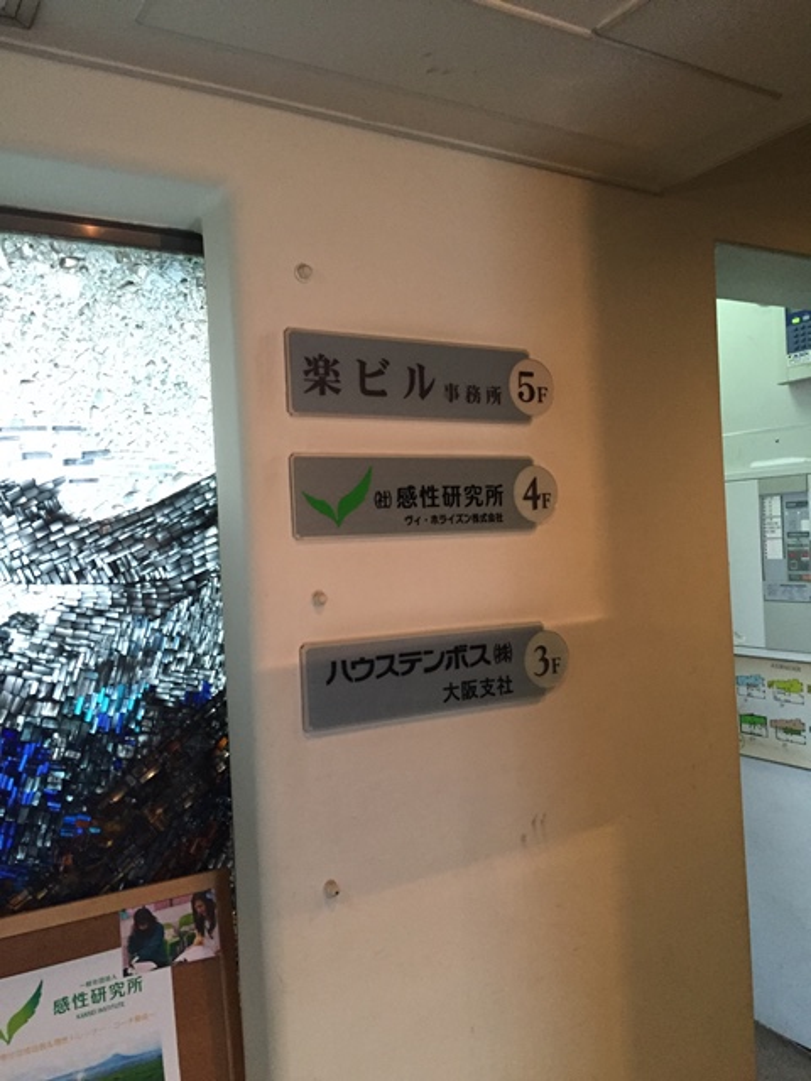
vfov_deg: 61.7
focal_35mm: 29
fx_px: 906
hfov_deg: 48.2
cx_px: 406
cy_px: 540
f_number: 2.2
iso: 200
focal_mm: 4.15
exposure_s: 1/30
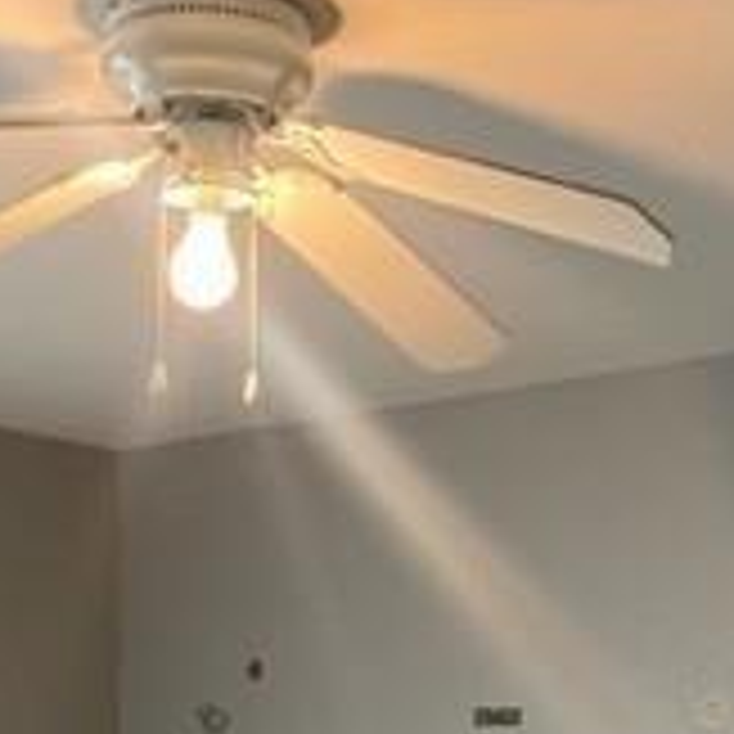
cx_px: 419
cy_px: 991
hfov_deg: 19.3
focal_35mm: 90
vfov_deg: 17.9
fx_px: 2159
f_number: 1.6
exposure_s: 1/60
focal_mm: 5.1
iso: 125
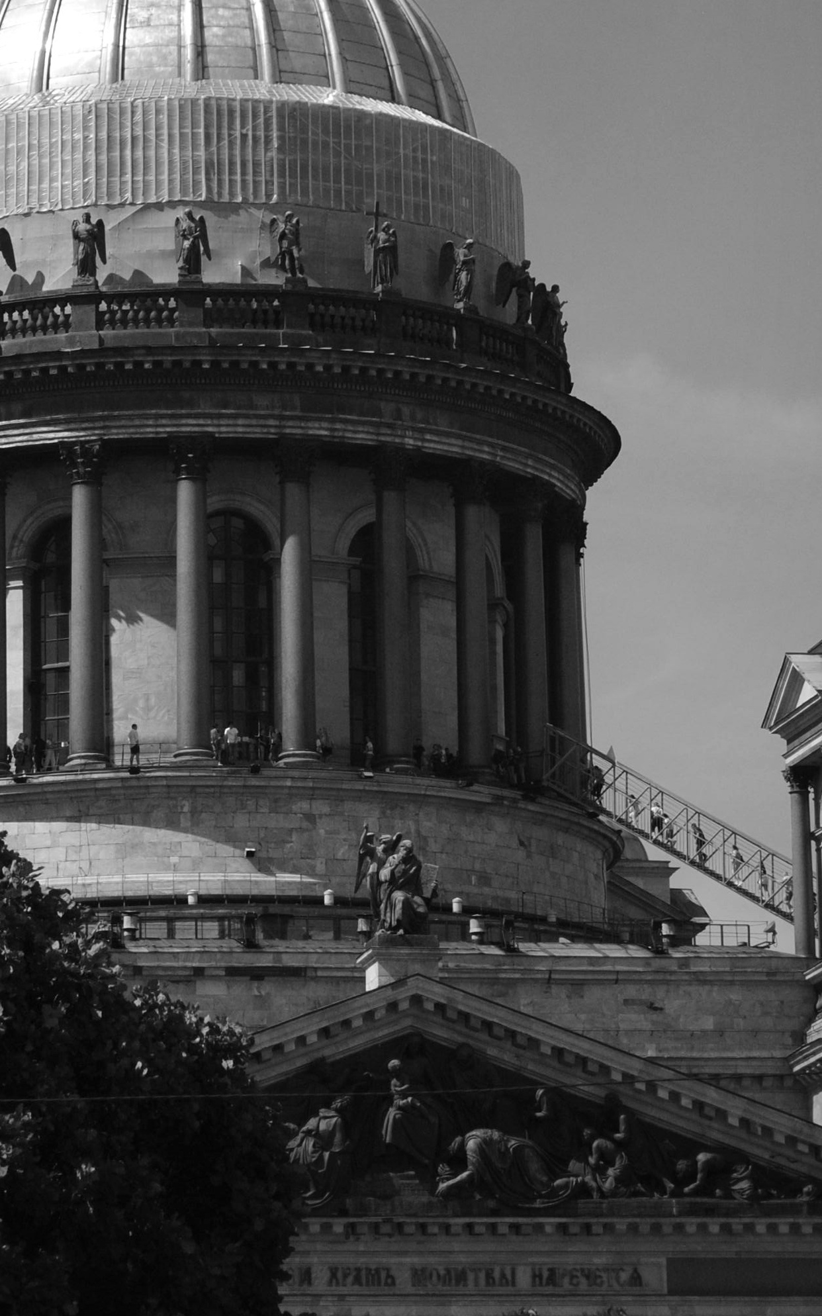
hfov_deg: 8.1
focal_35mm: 162
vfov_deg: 12.9
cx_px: 262
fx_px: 5808
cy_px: 214
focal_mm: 55
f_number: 8
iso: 200
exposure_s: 1/125
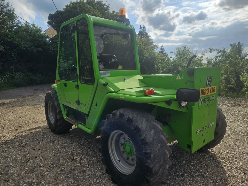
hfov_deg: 73.9
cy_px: 93
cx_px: 124
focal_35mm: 23
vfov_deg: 58.9
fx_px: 165
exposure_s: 1/1941
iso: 25
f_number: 1.8
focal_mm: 5.4
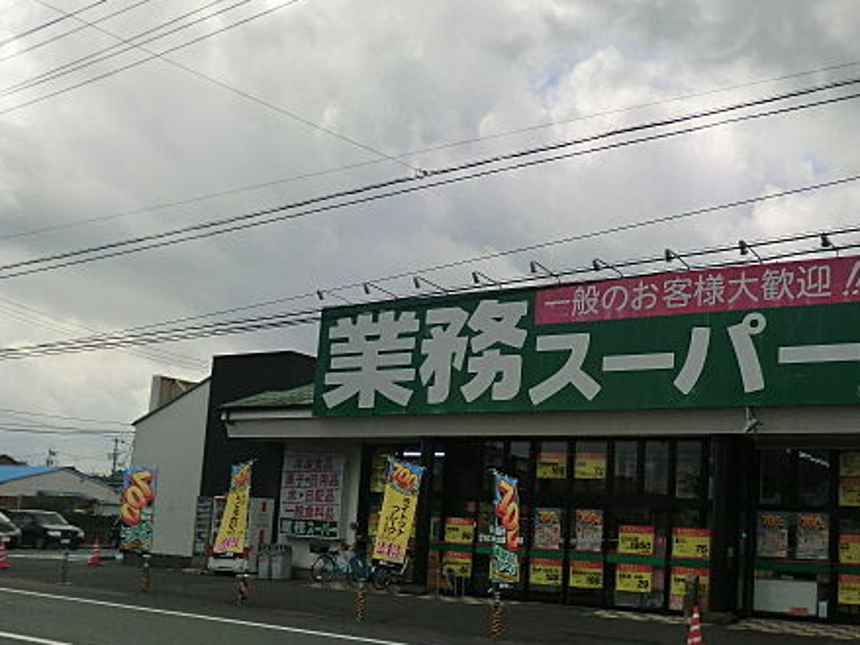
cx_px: 605
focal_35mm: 35
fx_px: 869
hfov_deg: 51.2
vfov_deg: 40.2
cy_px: 433
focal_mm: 4.3
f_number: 7.5
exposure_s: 1/500
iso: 80
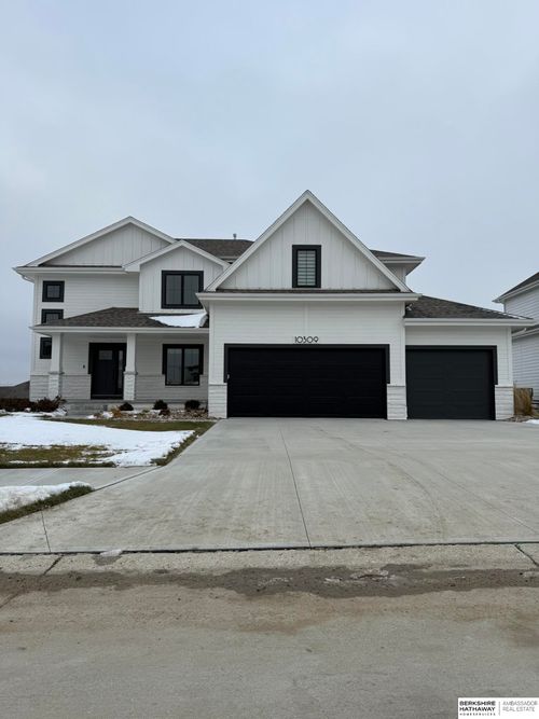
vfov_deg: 71.6
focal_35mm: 24
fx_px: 498
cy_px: 360
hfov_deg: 56.8
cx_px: 270
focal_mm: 6.76
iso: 80
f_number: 1.78
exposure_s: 1/4405
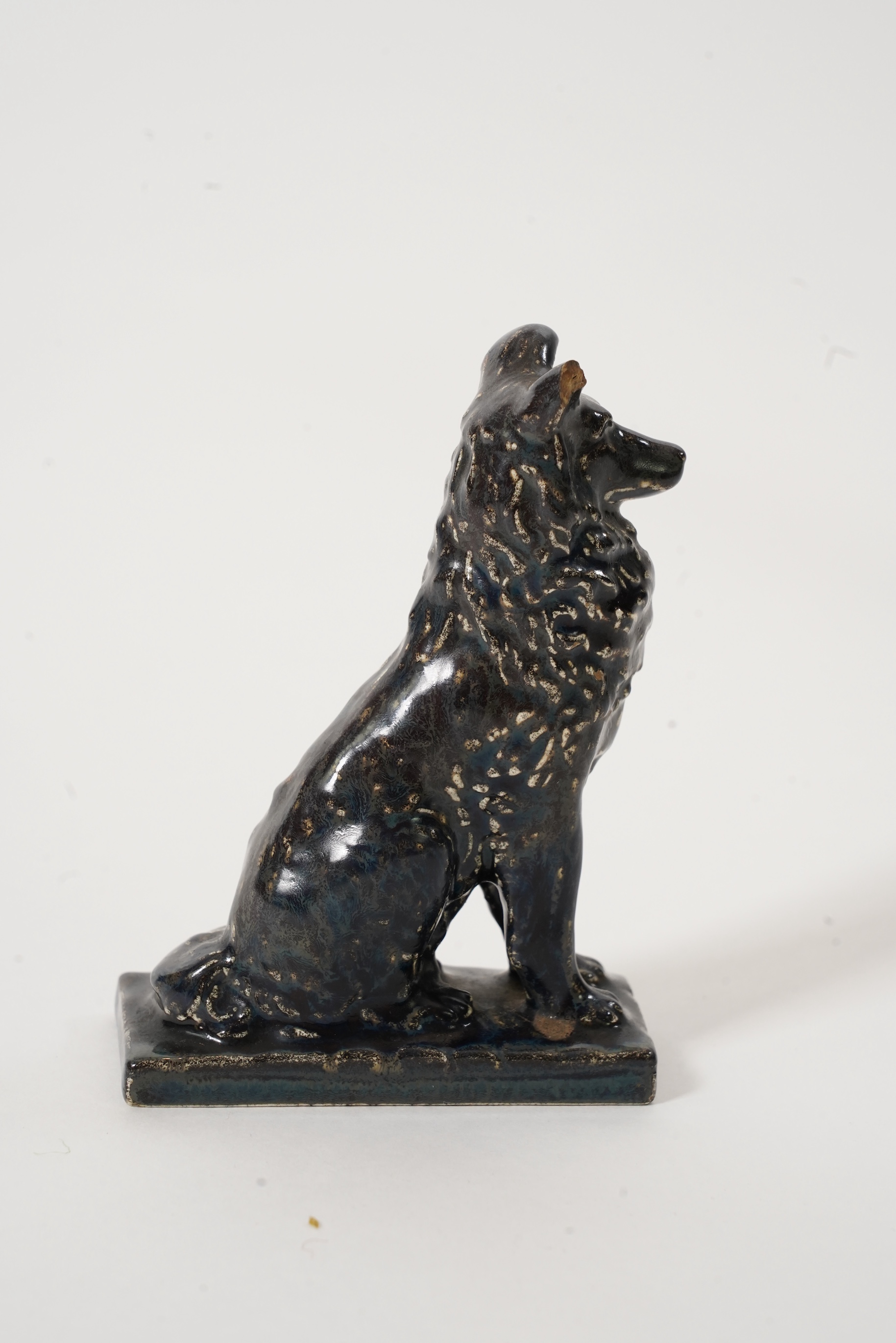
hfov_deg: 13.0
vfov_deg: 19.5
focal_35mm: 105
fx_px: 3919
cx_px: 448
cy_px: 672
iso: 1250
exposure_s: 1/125
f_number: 13
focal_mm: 105
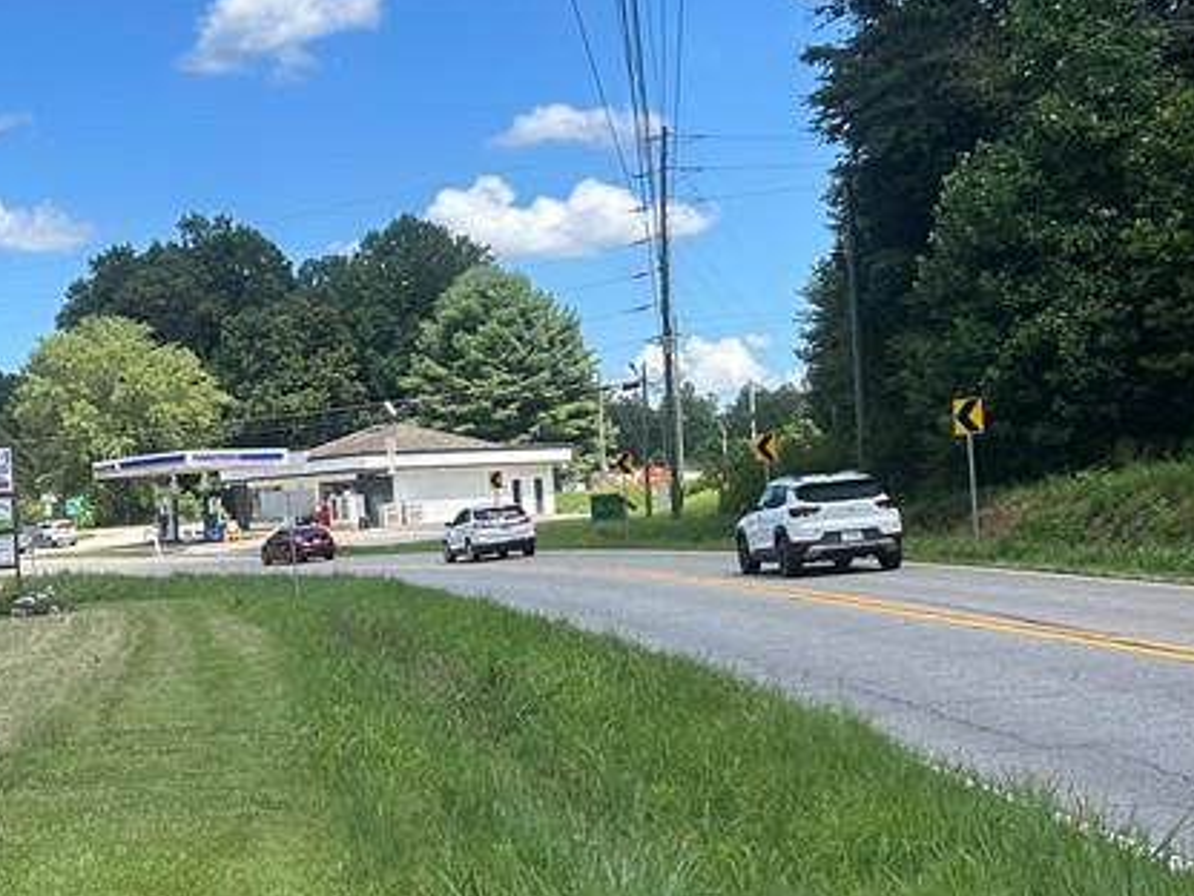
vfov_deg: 22.9
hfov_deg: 28.8
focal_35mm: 64
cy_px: 540
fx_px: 2208
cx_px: 77
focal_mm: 5.7
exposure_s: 1/2513
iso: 50
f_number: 1.5
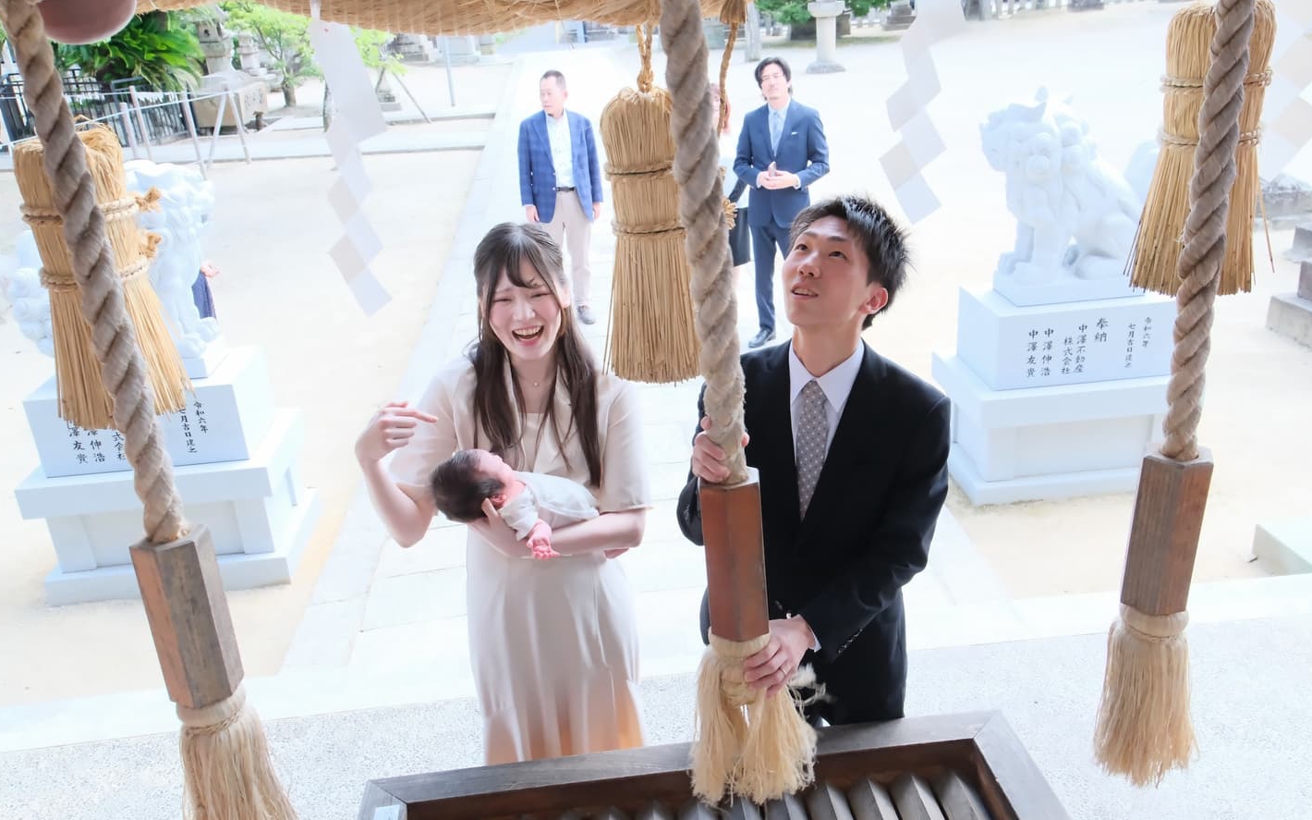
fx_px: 1108
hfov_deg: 61.2
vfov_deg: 40.6
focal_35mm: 31
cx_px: 659
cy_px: 442
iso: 3200
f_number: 6.3
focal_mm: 20
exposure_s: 1/250
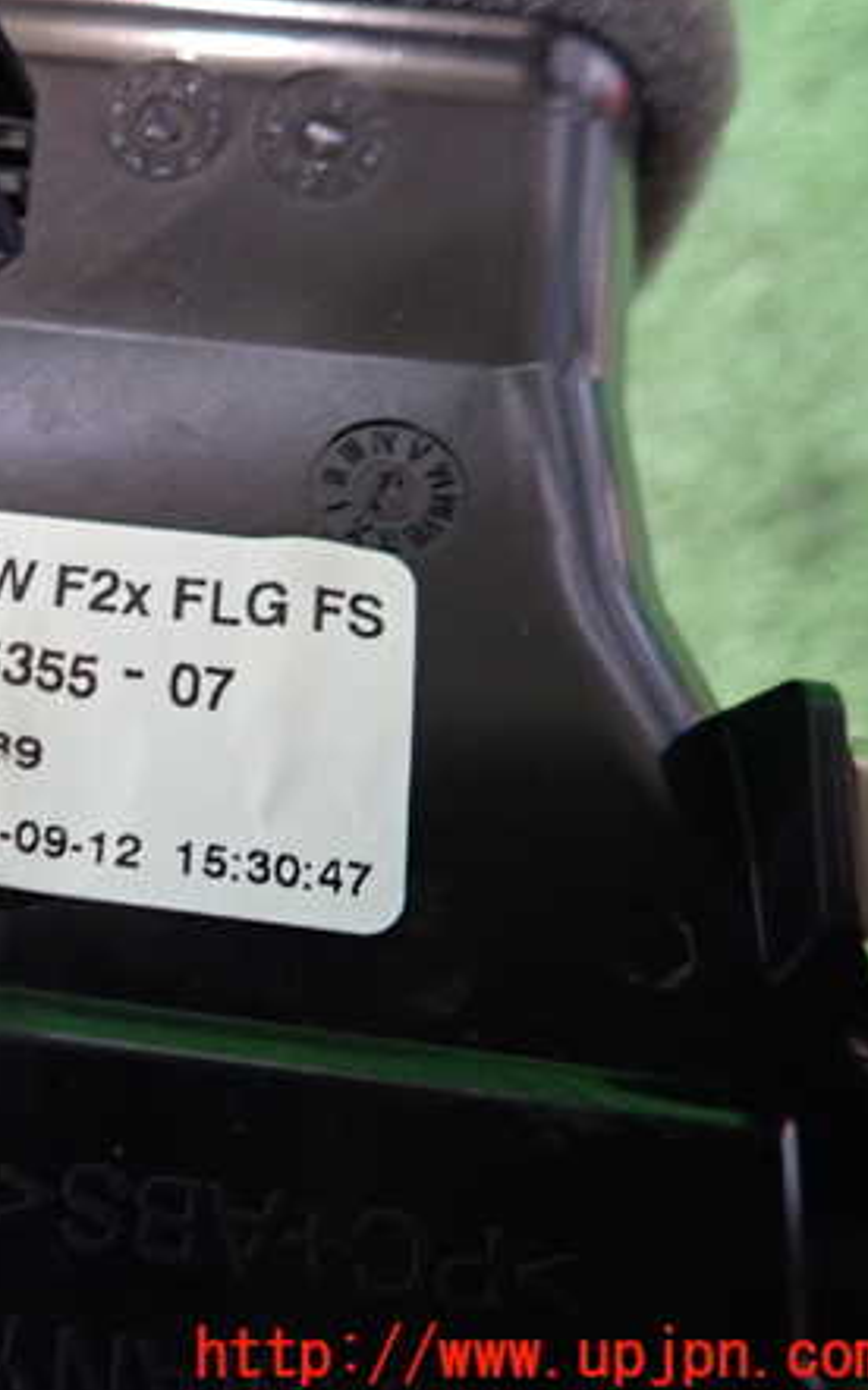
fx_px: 1363
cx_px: -38
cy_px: 689
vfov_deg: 54.0
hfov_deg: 32.0
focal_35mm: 36
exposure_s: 1/30
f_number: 2
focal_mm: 4.5
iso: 500
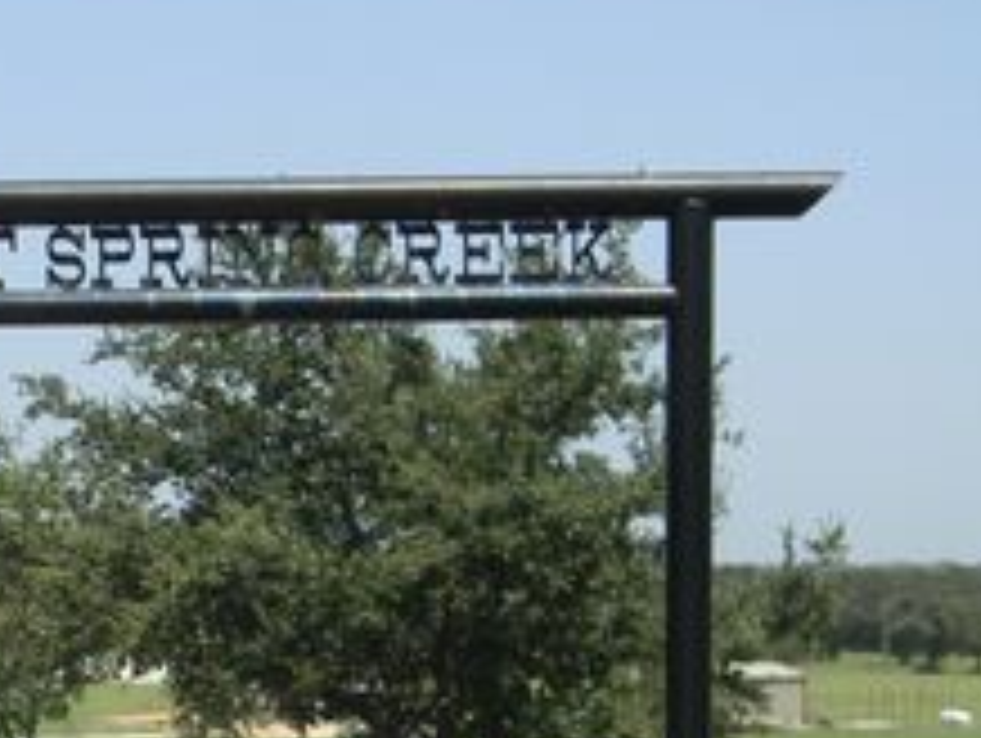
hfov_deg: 20.1
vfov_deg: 15.6
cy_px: 632
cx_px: -22
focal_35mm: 94
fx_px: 2667
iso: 80
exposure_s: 1/227
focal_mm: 7.3
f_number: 7.6
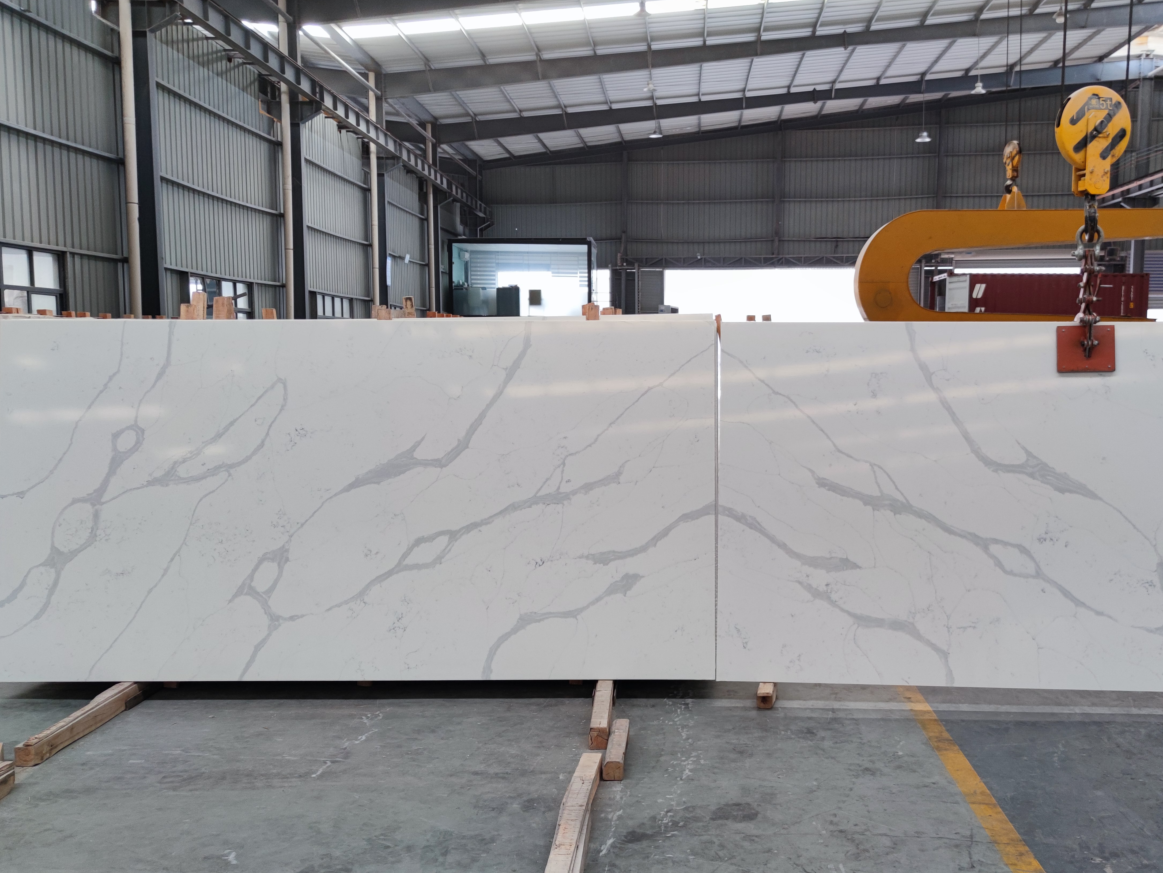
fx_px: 1075
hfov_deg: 56.1
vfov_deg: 44.1
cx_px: 728
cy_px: 459
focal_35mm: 32
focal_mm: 6.72
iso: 144
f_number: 1.69
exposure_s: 1/100
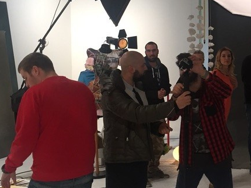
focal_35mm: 69
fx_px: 501
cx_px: 228
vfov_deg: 21.3
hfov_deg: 27.1
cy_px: 65
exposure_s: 1/33
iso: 50
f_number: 2.2
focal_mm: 4.15
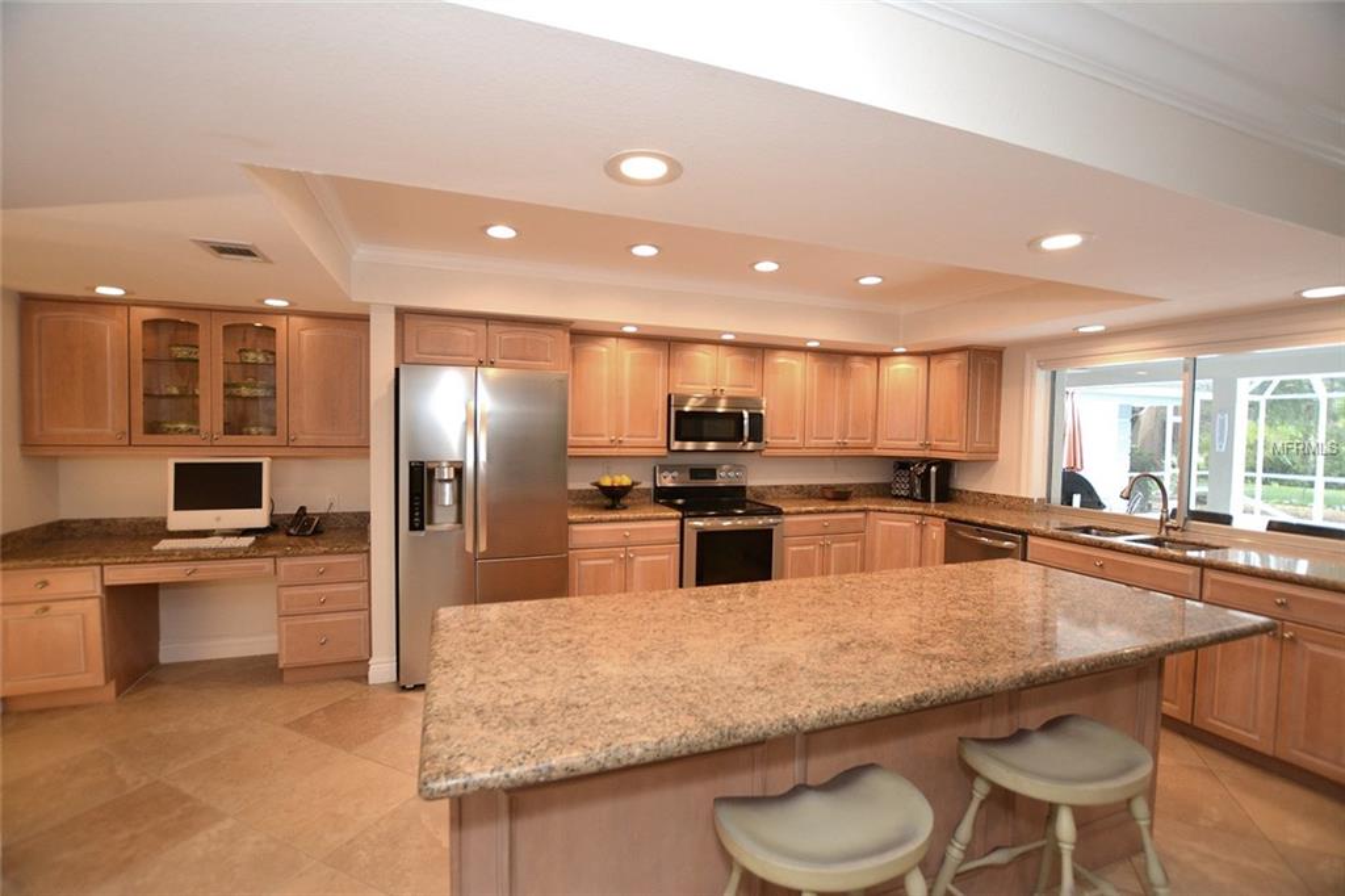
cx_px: 672
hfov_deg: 100.4
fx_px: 560
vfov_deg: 77.3
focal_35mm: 15
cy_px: 448
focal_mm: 10
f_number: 4
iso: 250
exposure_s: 1/60
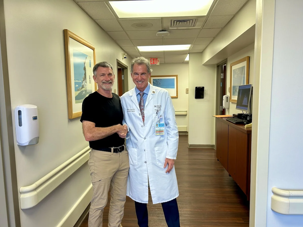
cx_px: 152
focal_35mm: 26
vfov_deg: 53.1
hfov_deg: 67.3
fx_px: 228
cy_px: 114
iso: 64
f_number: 1.5
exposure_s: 1/120
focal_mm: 5.7
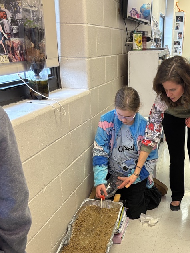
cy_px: 195
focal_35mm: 42
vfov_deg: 43.1
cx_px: 144
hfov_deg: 33.6
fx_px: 308
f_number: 1.6
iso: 80
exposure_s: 1/60
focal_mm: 5.96
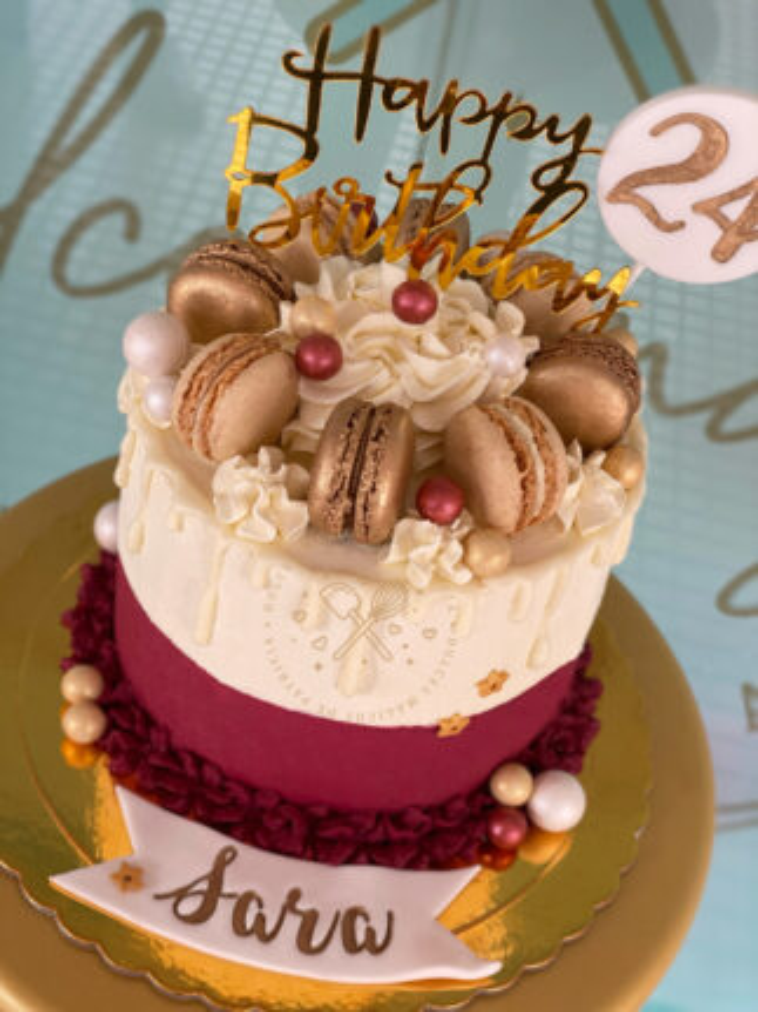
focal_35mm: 52
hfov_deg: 28.0
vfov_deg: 36.8
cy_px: 506
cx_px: 379
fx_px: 1519
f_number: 2
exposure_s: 1/122
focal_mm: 6
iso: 32
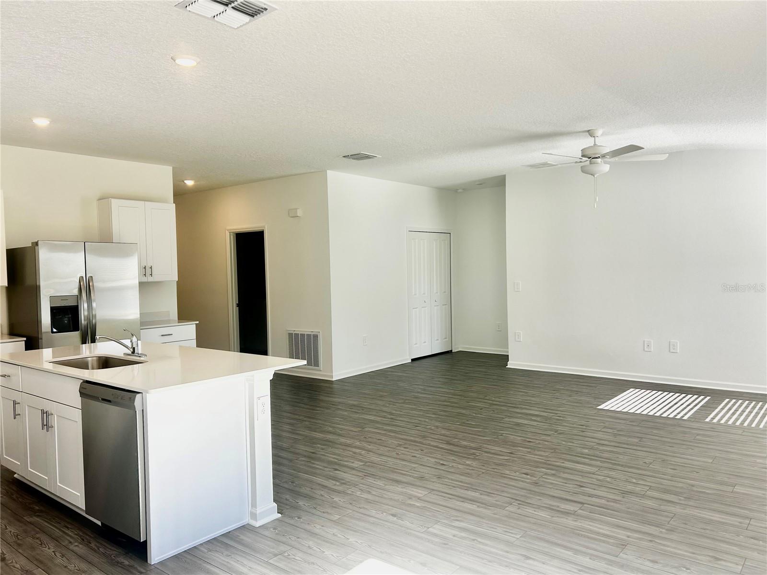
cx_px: 384
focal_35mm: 26
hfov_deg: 67.3
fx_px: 576
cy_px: 288
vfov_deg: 53.1
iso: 50
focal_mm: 5.7
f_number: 1.5
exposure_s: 1/300
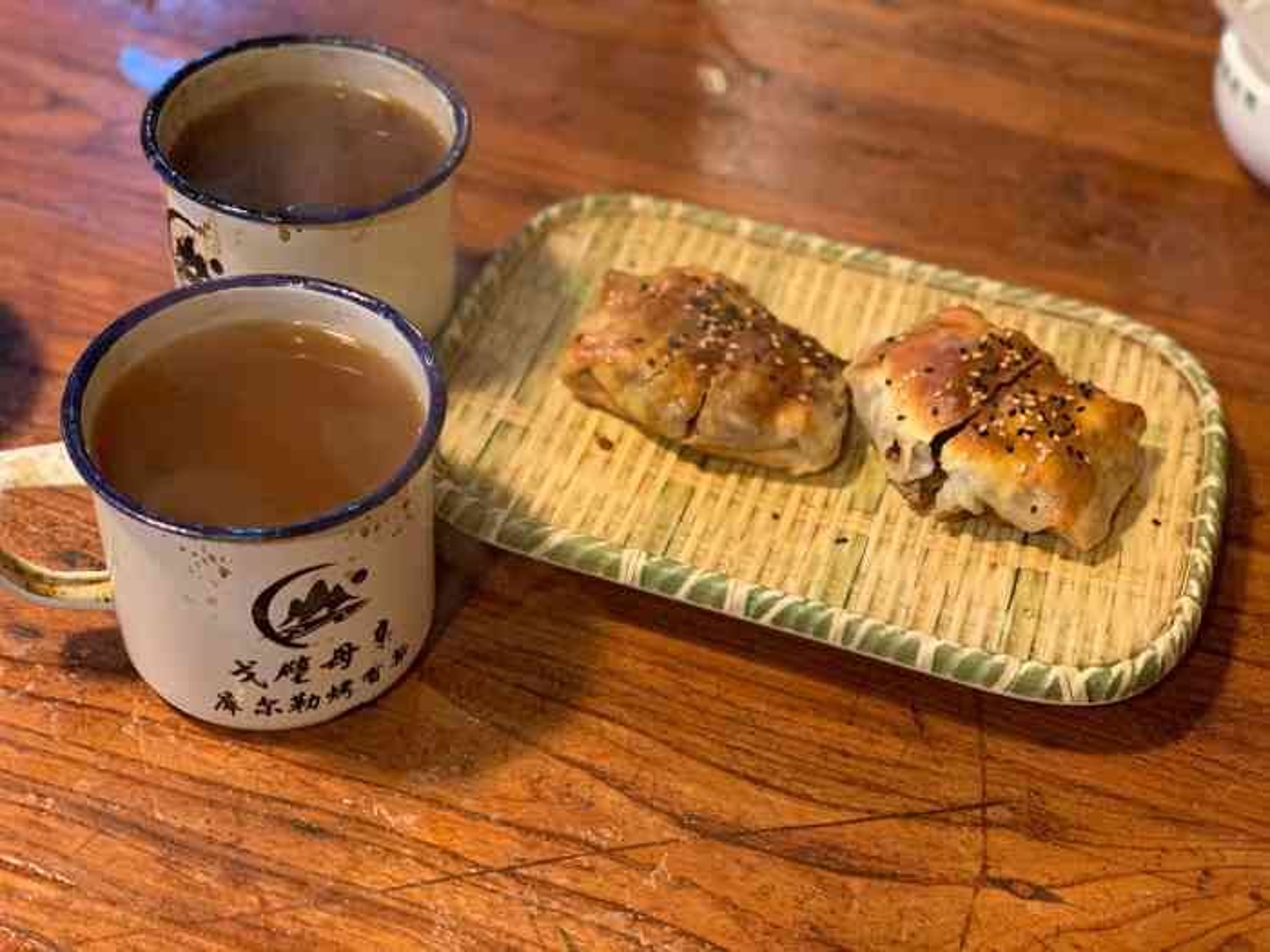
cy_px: 476
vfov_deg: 28.0
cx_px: 635
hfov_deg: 36.8
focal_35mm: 52
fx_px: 1908
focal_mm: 6
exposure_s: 1/50
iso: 250
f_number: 2.4
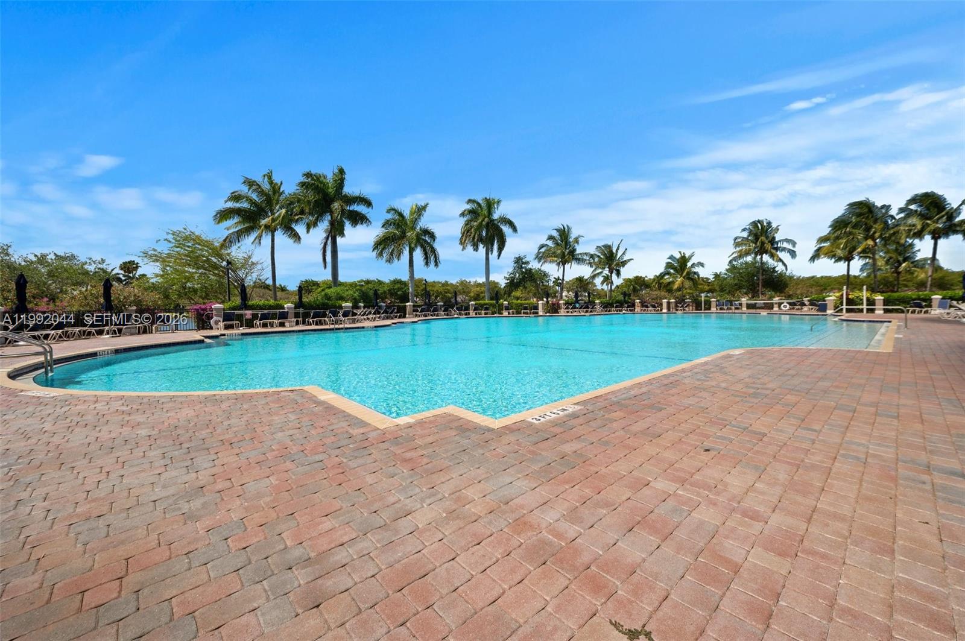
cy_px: 320
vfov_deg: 81.1
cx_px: 482
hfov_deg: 104.3
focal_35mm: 14
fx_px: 375
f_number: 8
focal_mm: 14
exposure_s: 1/1000
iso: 200
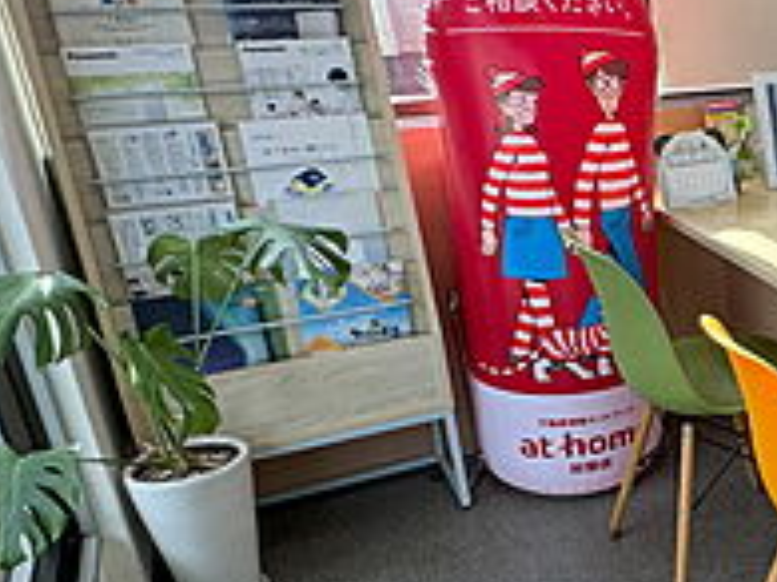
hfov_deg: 33.6
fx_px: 1032
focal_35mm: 46
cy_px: 351
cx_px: 928
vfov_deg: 31.4
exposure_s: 1/120
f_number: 2.2
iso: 64
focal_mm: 2.22
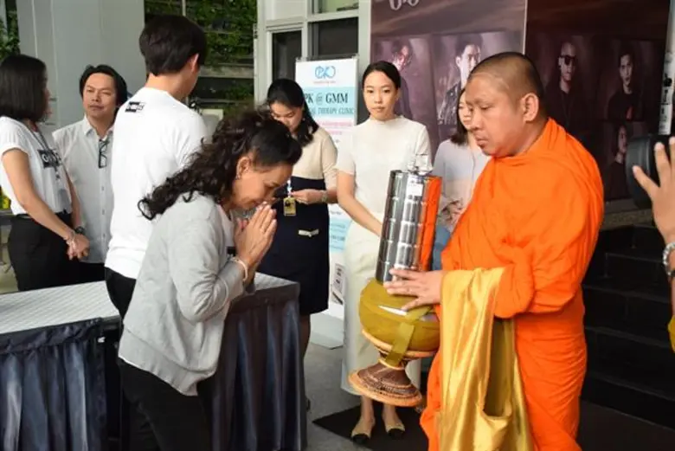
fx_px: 844
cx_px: 338
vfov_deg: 29.9
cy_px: 226
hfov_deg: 43.6
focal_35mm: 45
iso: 2000
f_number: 4.5
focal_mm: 30
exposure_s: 1/200
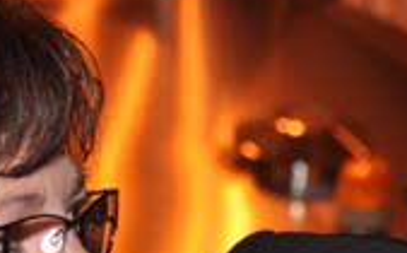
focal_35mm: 261
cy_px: 269
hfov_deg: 8.1
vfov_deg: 5.0
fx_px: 2890
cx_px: 265
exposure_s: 1/60
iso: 320
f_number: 4.5
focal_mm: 48
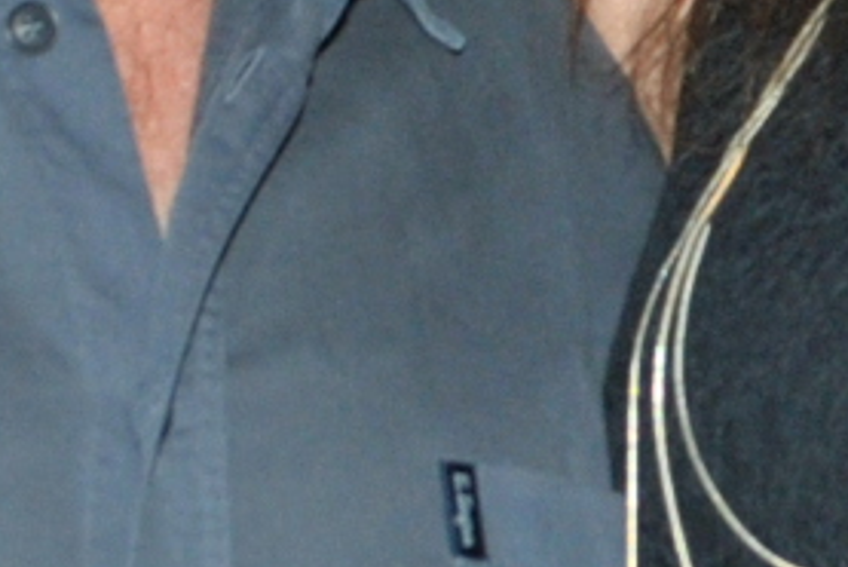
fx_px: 5444
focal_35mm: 231
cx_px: 670
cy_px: 215
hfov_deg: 8.9
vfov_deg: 6.0
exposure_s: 1/60
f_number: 5.6
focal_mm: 22
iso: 400
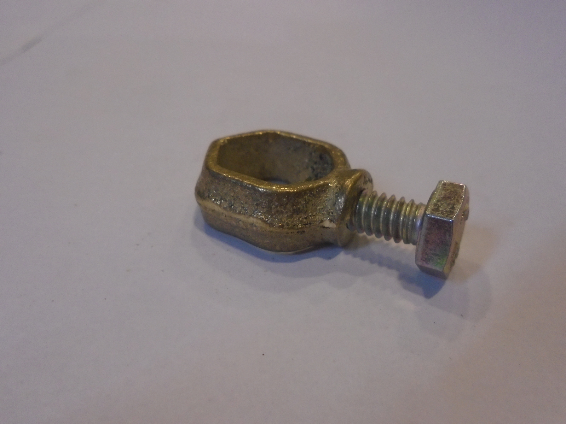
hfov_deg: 67.3
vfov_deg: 53.1
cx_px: 283
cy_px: 212
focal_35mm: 26
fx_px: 425
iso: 320
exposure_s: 1/30
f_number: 3.2
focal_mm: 4.6
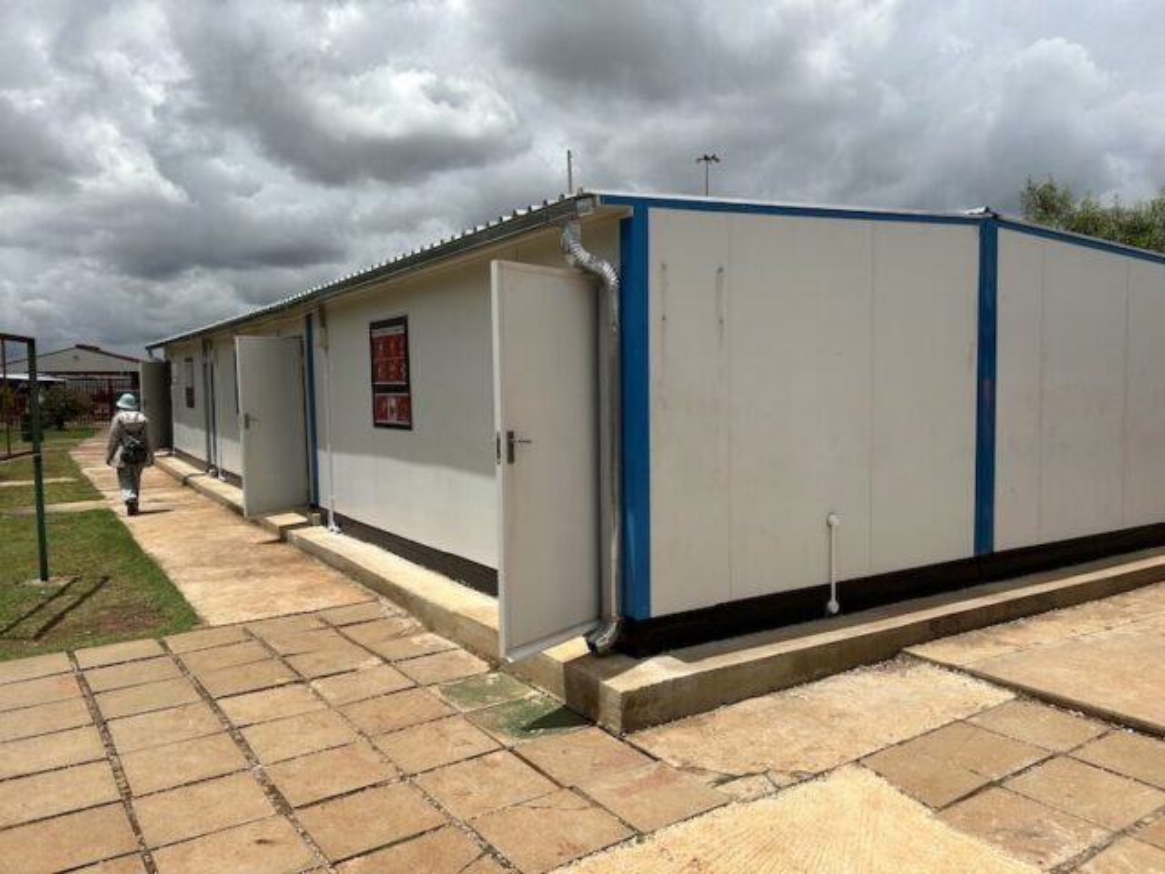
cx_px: 582
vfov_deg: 53.1
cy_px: 437
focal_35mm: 26
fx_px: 875
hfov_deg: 67.3
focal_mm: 5.7
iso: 50
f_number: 1.5
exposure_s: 1/9434
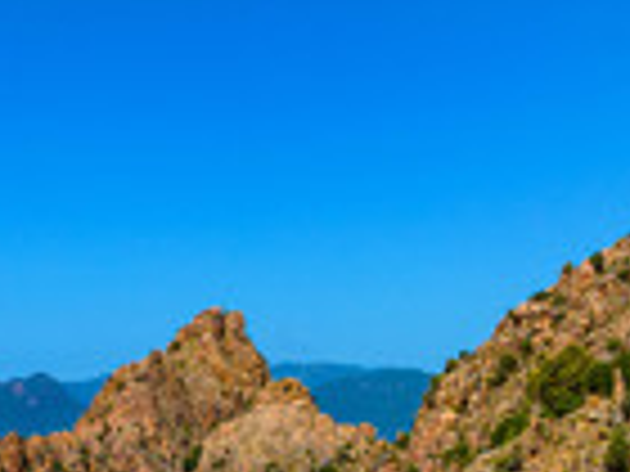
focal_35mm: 64
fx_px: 1165
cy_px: 508
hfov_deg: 30.1
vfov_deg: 21.8
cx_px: 216
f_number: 11
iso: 100
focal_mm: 12.3
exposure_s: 1/160
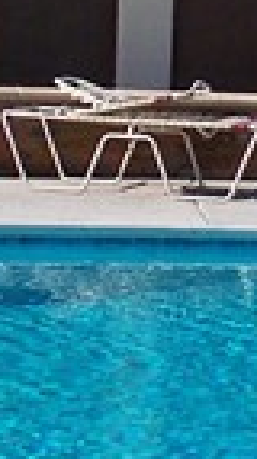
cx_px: 132
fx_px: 3139
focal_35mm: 258
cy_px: 132
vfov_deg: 8.4
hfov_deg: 4.7
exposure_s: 1/1000
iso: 64
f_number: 4
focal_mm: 5.85
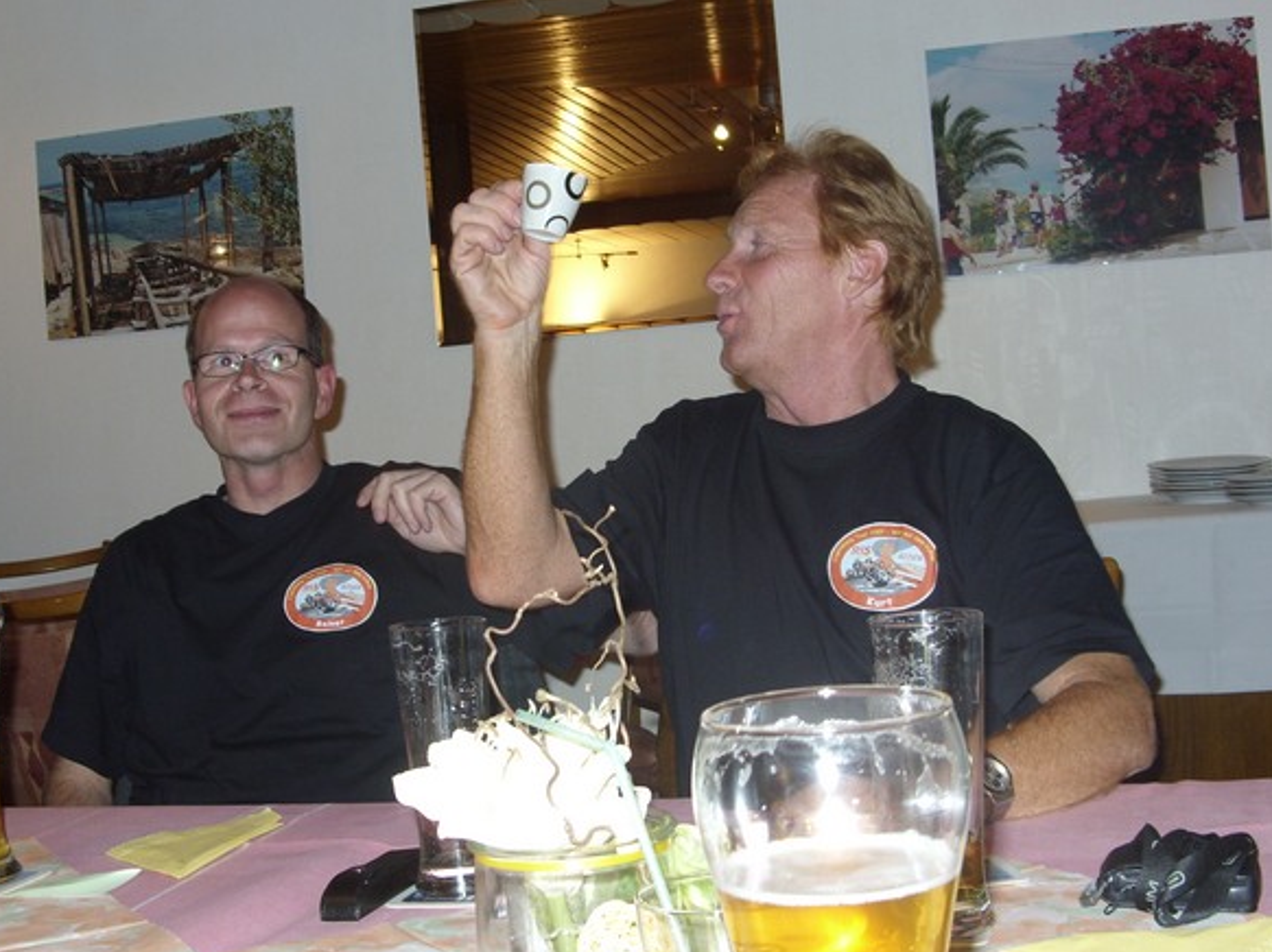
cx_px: 581
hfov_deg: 38.9
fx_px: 1800
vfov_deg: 29.6
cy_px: 507
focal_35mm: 49
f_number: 2.8
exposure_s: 1/30
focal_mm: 6.3
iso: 100
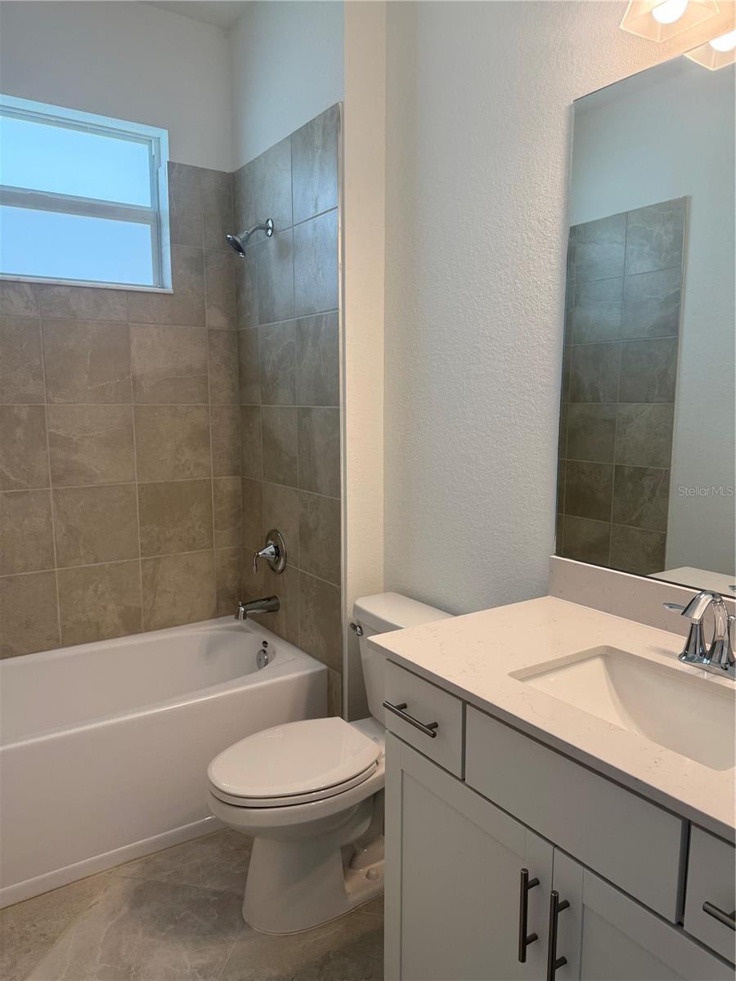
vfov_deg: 71.6
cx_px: 368
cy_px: 490
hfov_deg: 56.8
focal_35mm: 24
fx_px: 680
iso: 125
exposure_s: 1/227
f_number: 1.78
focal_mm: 6.76
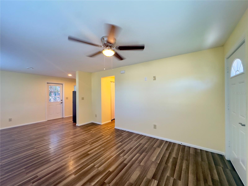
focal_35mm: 14
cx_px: 124
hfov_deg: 102.1
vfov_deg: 85.7
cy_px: 93
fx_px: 100
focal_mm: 2.22
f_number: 2.2
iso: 250
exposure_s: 1/60
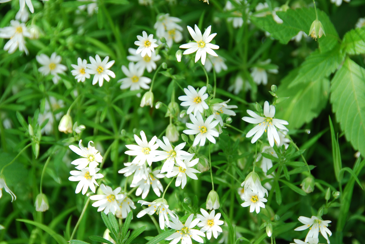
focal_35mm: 169
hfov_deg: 12.2
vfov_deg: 8.2
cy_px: 121
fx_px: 1710
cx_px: 194
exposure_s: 1/125
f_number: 8
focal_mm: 105
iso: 160
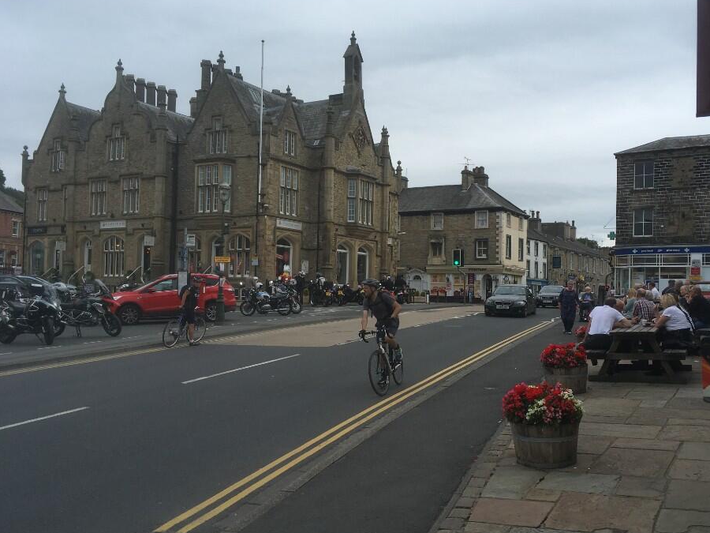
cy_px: 280
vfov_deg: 42.9
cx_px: 402
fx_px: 677
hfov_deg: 55.2
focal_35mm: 33
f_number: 2.2
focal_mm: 4.15
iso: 25
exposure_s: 1/1508
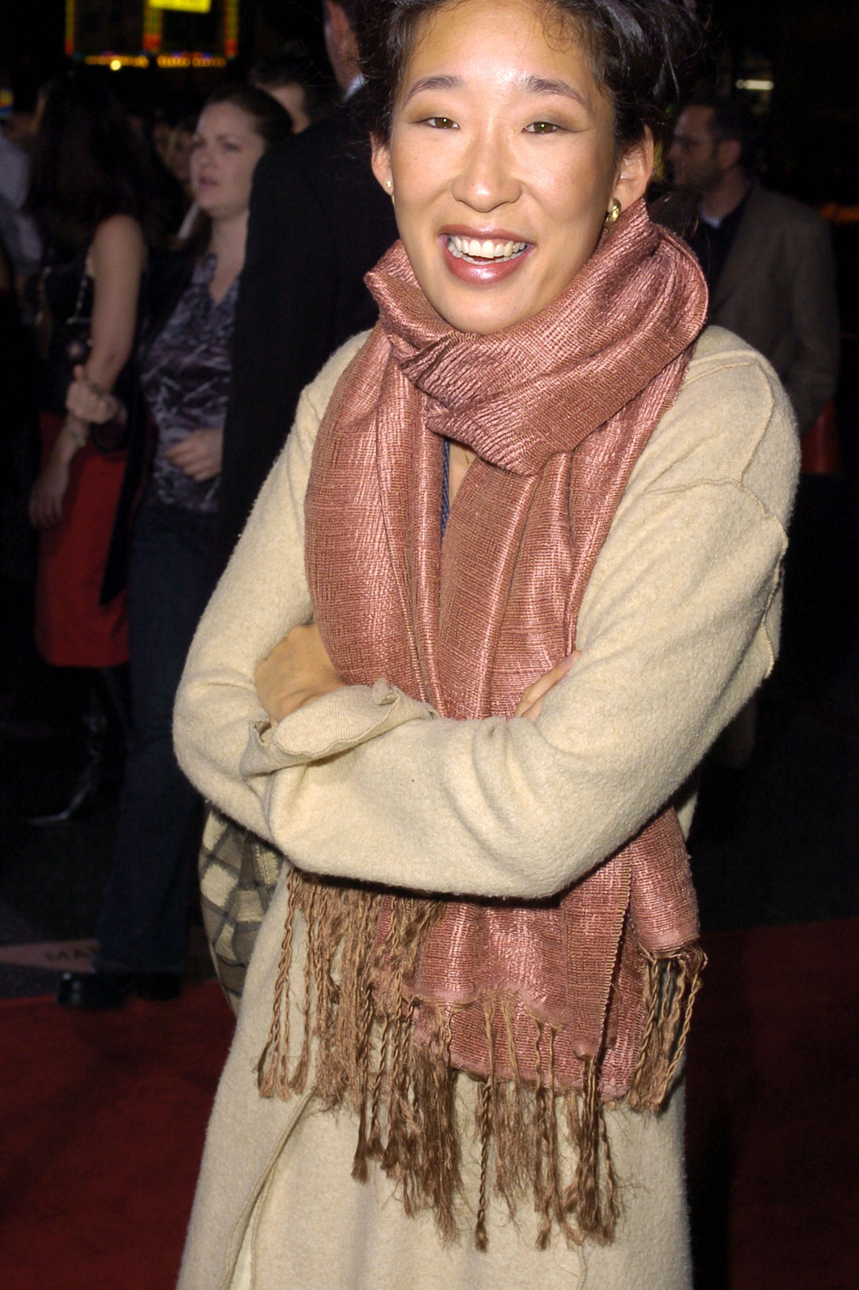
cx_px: 495
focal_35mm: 62
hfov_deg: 21.9
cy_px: 621
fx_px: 2222
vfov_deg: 32.4
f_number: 8
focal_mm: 34
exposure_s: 1/200
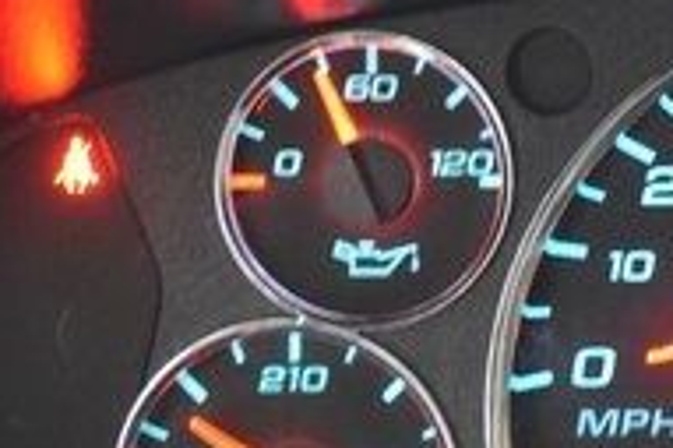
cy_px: 302
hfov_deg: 10.5
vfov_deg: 7.2
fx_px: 3567
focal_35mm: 191
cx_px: 899
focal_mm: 38
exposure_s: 1/8
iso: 3200
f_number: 4.2
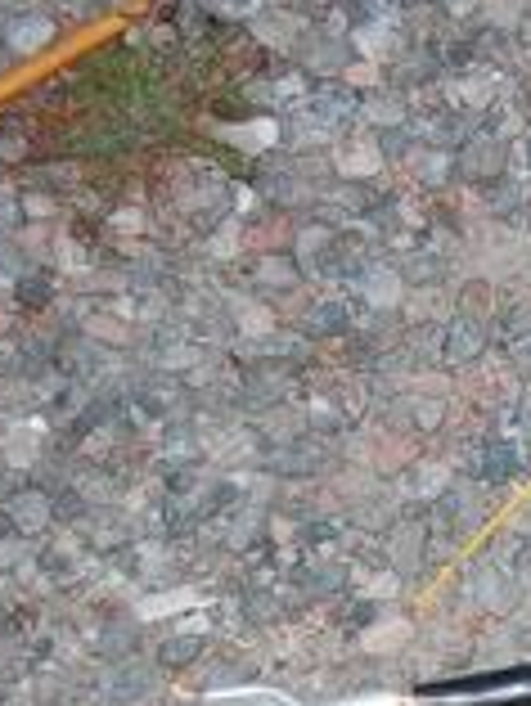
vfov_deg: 10.6
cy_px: 881
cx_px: 1156
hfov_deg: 7.7
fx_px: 3717
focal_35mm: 182
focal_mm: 31
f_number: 4.5
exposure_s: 1/60
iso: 400
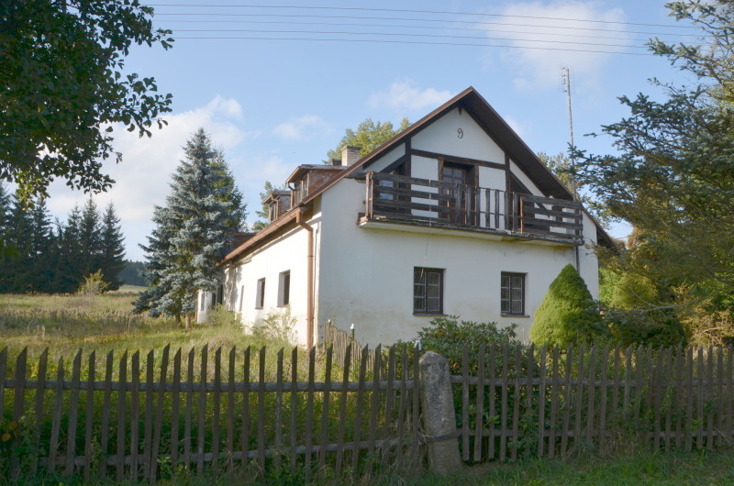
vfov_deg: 47.7
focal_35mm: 27
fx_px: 549
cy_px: 243
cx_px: 367
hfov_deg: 67.5
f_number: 8
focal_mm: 18
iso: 125
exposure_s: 1/250
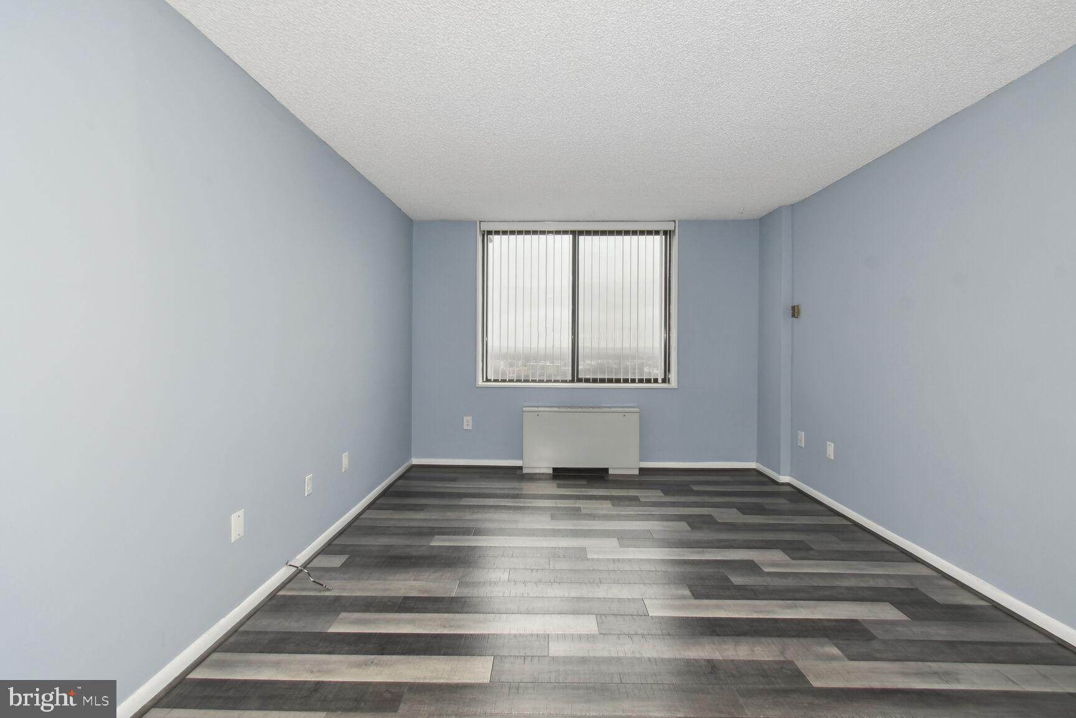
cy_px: 359
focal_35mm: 15
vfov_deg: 77.3
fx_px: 448
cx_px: 538
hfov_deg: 100.4
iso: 200
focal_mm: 10
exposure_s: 1/25
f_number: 8
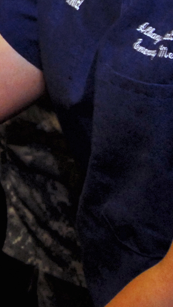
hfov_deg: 4.9
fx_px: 1949
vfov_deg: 8.9
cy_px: -93
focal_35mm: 239
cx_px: -330
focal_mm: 32
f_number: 5.6
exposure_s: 1/60
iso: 400
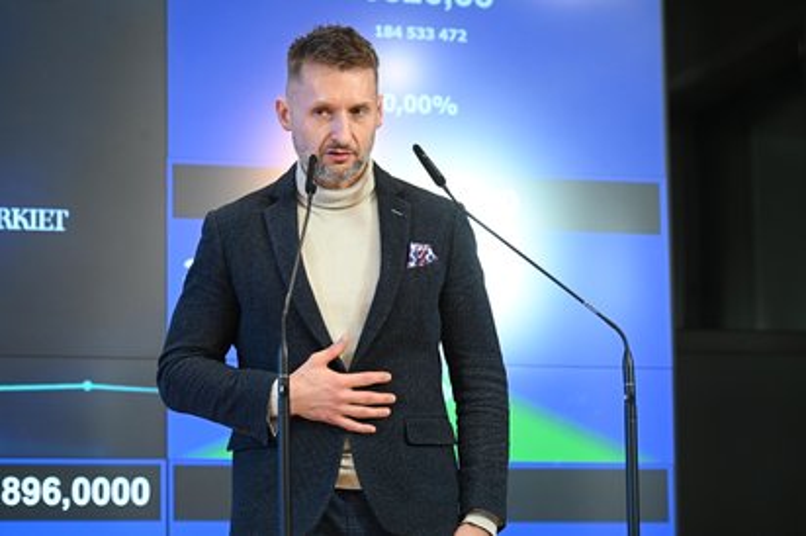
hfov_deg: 17.1
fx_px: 2684
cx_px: 403
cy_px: 268
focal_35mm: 120
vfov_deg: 11.4
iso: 3200
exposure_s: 1/125
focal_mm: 120
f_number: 5
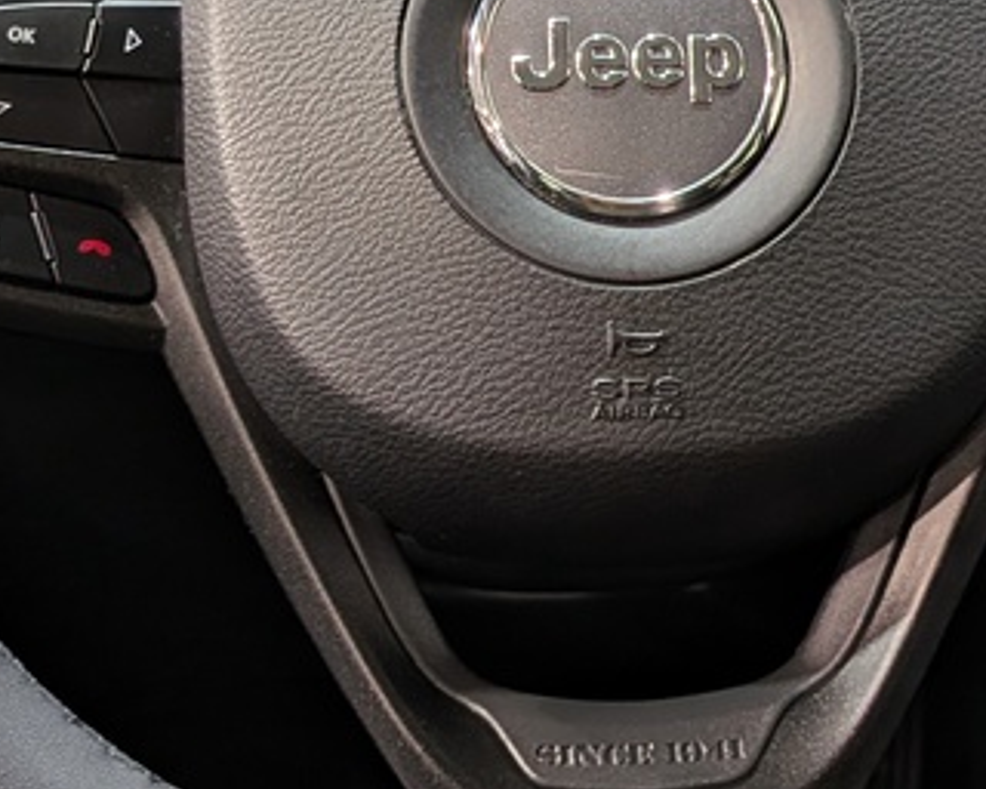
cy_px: 99
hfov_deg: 25.3
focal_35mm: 75
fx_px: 2189
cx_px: 592
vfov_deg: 20.1
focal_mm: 4.53
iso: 45
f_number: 1.7
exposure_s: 1/25
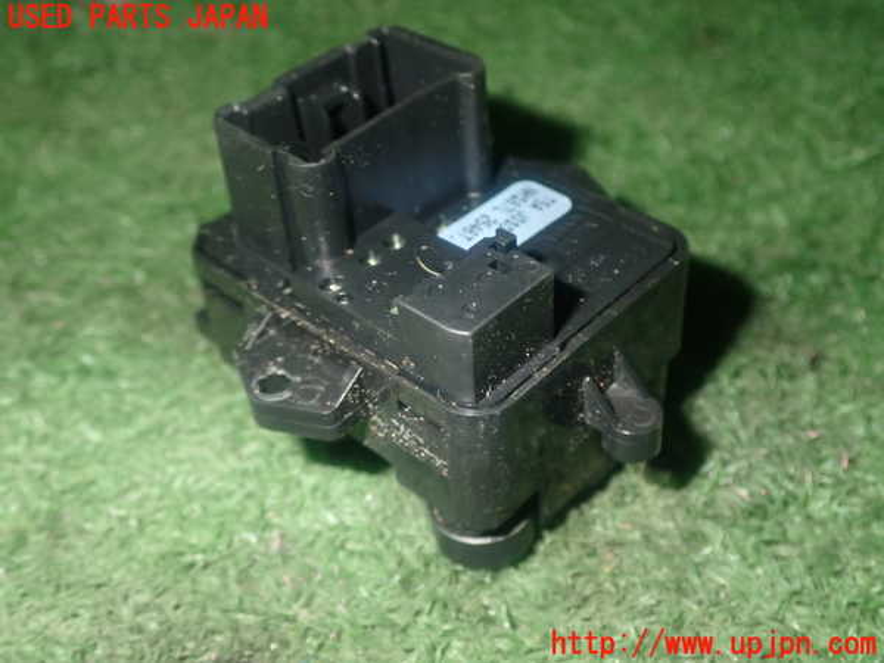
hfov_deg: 42.9
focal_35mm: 44
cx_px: 442
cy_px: 332
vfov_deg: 32.9
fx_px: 1124
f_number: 9
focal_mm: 7.84
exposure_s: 1/40
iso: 500
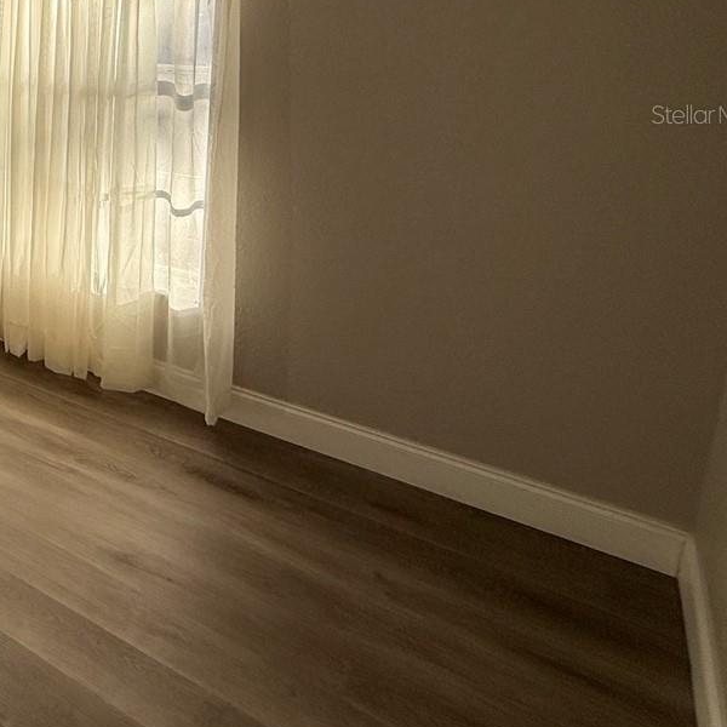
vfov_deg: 46.3
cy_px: 114
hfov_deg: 35.3
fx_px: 784
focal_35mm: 33
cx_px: -204
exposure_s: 1/549
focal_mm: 2.22
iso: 50
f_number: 2.2
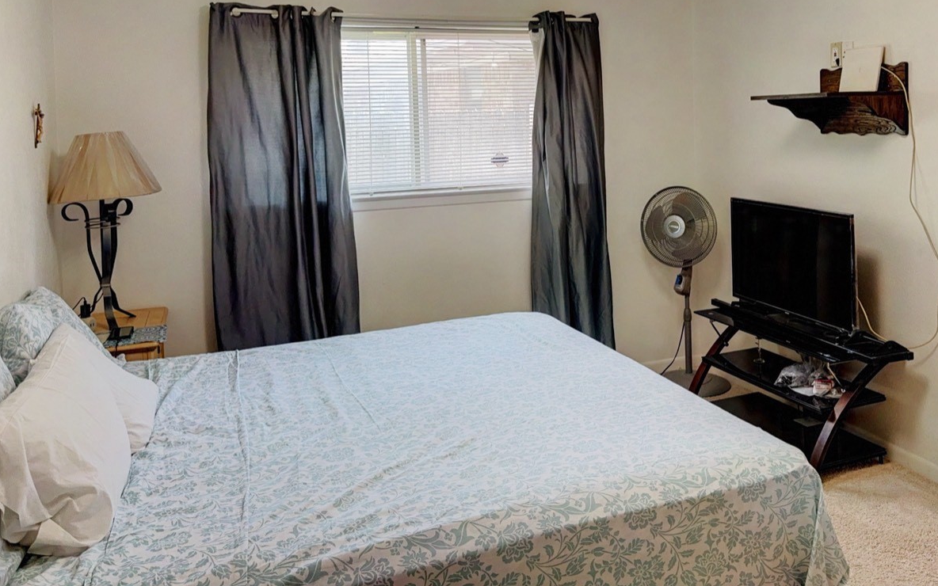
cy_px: 131
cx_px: 555
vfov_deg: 37.2
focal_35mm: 33
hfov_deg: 57.8
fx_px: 844
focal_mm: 6.76
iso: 160
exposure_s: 1/120
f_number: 1.78
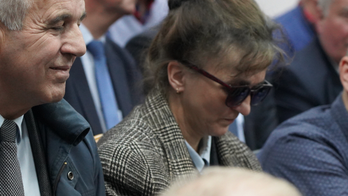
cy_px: 50
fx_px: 1845
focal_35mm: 200
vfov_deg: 6.1
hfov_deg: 10.8
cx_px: 161
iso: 5000
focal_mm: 105
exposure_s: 1/160
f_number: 4
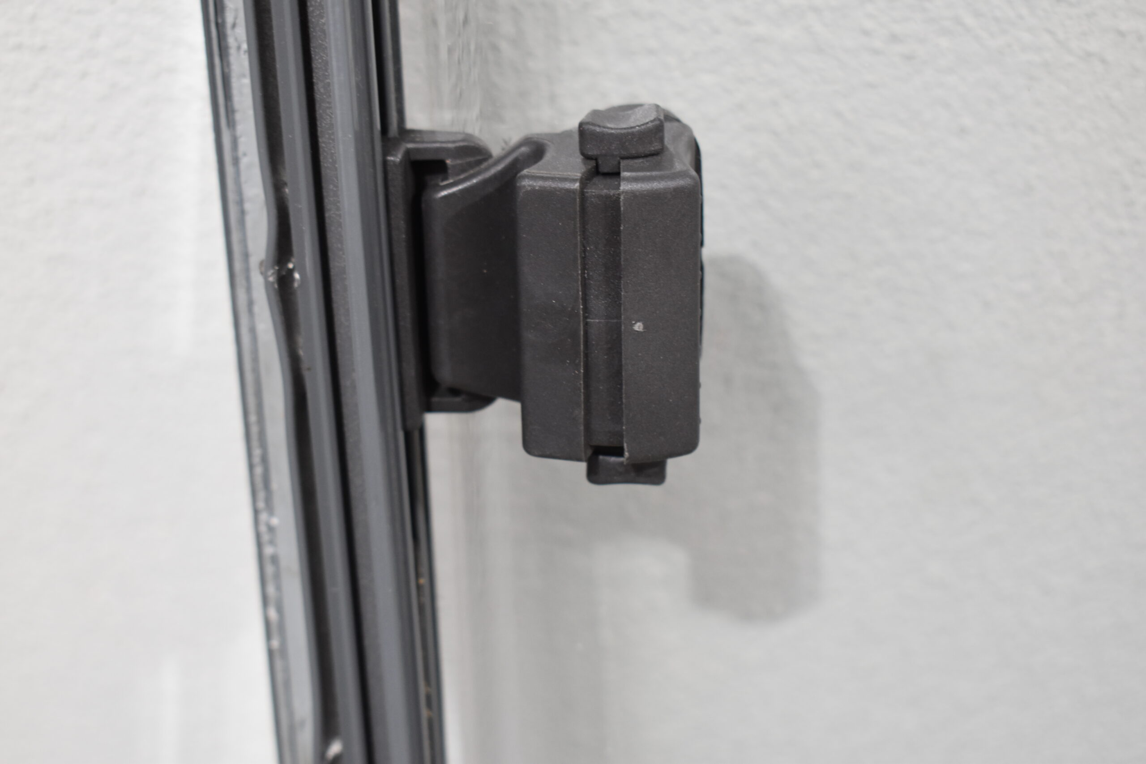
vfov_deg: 20.2
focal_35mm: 68
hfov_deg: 29.9
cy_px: 382
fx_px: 2149
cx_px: 573
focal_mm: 45
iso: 800
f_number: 5.3
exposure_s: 1/60
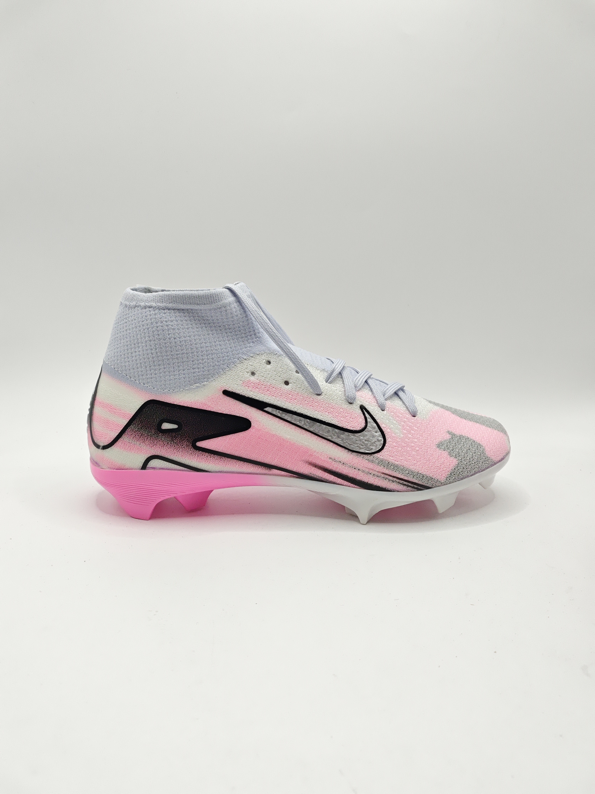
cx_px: 298
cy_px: 397
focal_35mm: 23
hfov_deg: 58.9
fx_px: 527
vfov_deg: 73.9
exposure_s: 1/640
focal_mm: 6.68
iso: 3200
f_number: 4
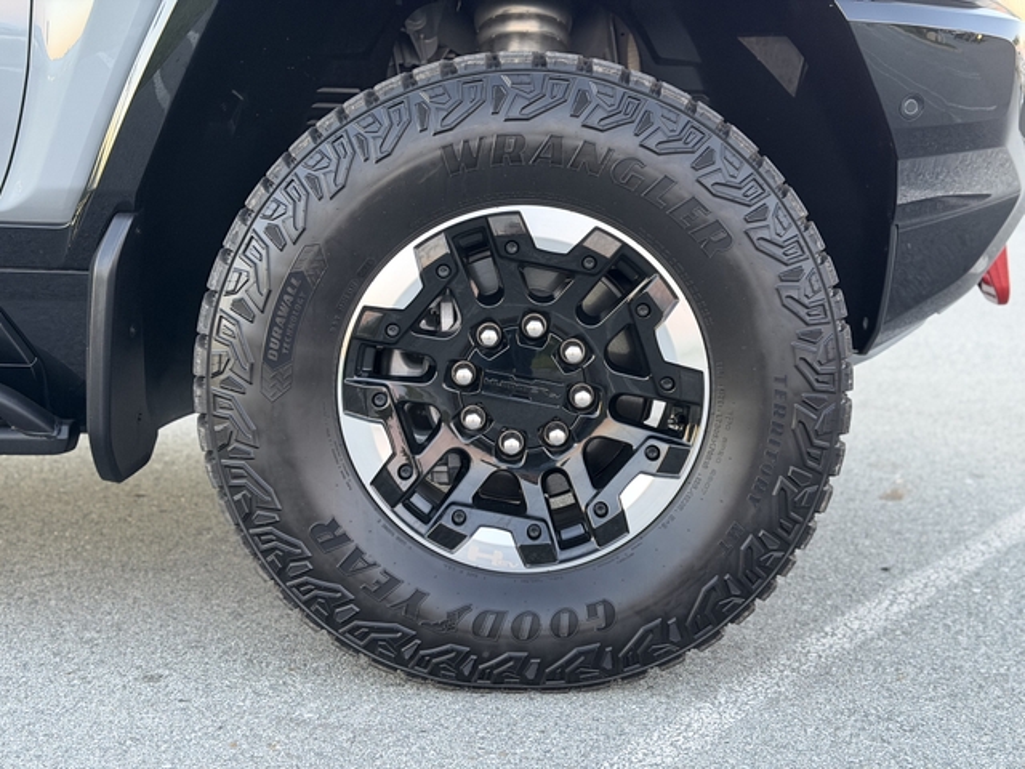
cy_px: 384
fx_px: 1421
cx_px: 512
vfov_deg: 30.3
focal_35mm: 48
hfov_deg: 39.7
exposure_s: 1/40
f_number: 1.78
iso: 500
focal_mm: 6.76
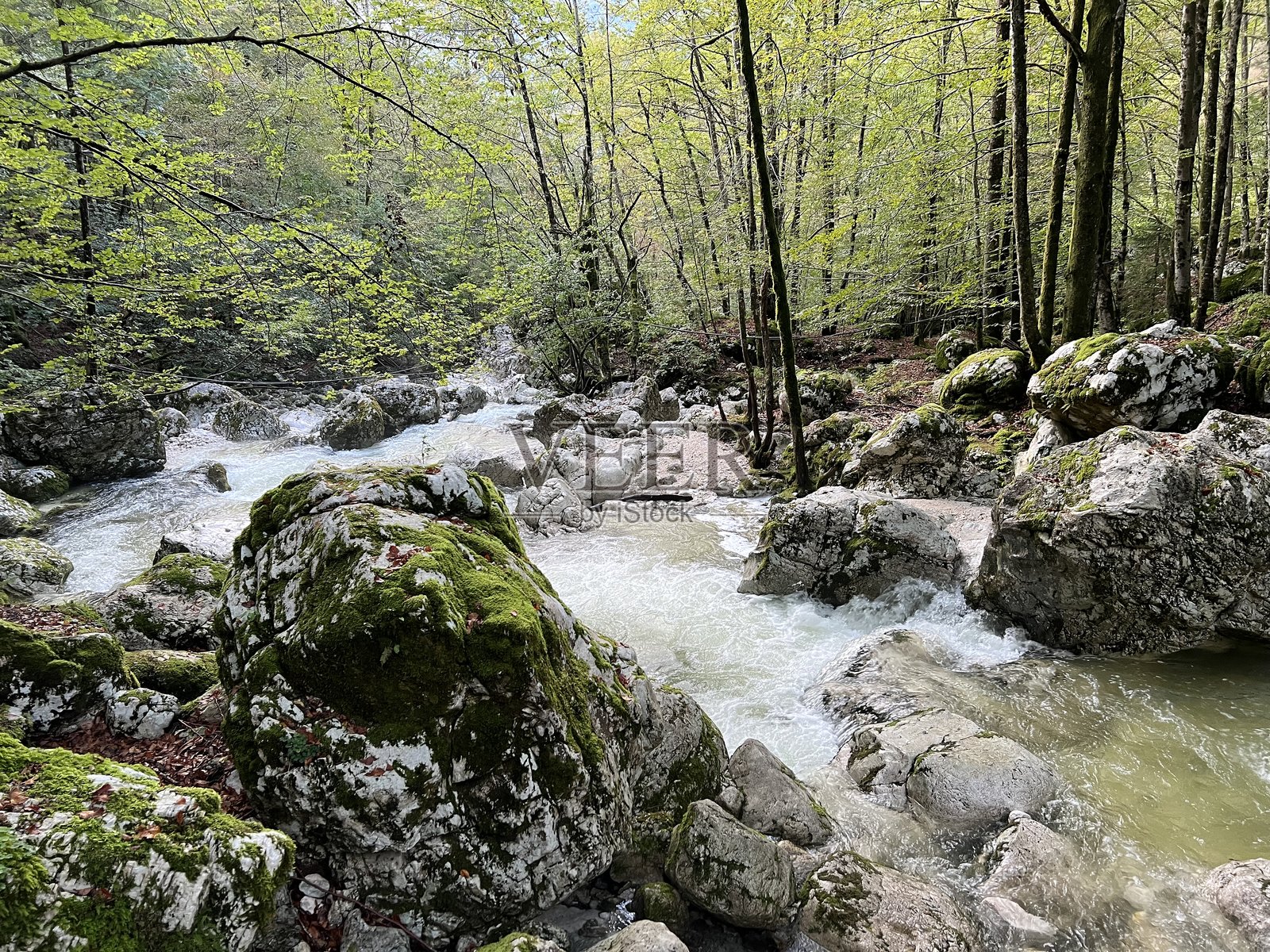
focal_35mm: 26
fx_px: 954
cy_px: 476
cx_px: 635
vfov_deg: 53.1
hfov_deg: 67.3
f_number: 1.5
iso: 125
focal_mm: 5.7
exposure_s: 1/96
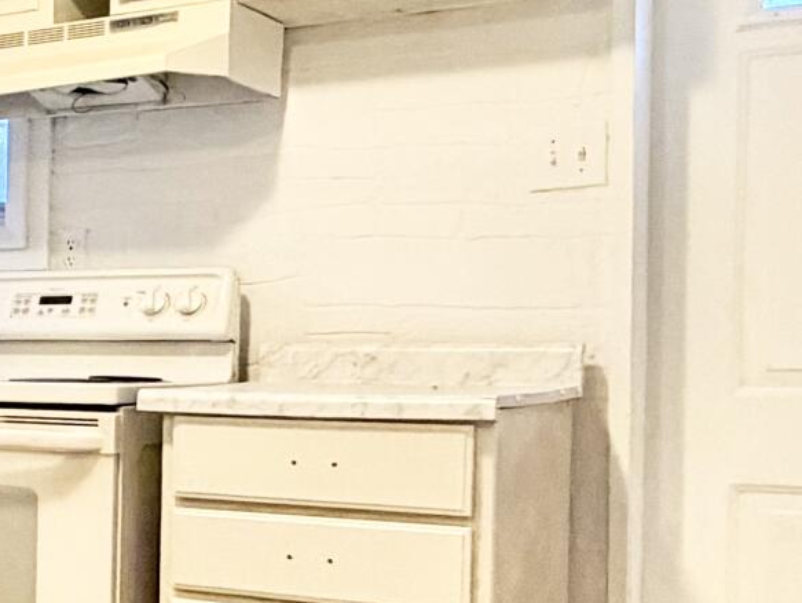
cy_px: 414
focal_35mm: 72
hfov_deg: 20.8
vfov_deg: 20.4
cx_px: -546
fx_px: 1669
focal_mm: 2.22
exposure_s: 1/60
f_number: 2.2
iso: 500
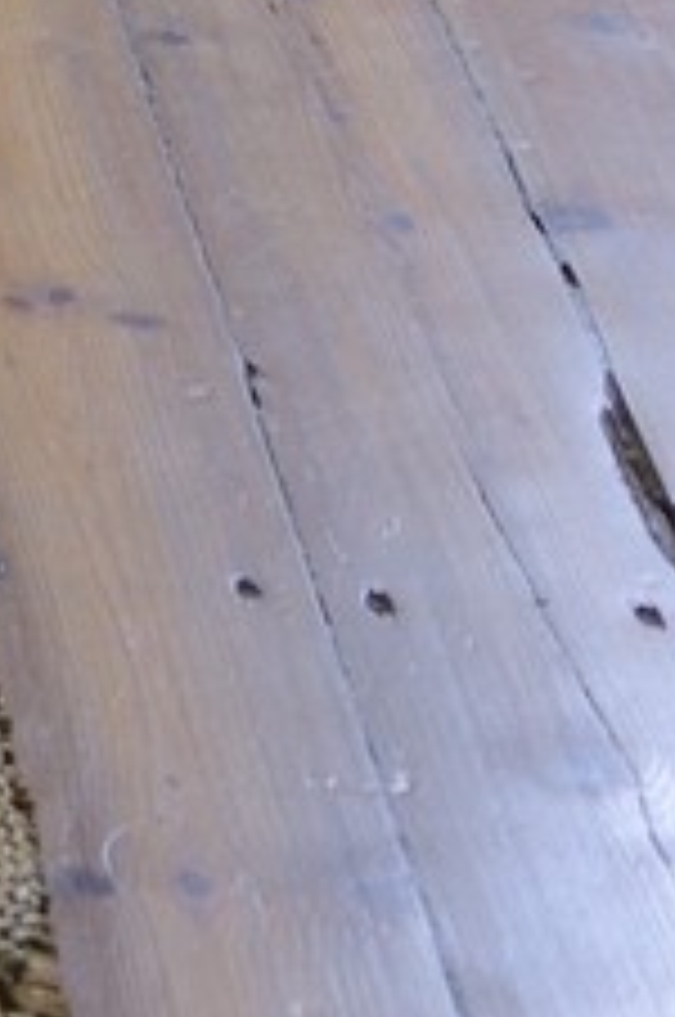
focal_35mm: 170
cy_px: -2290
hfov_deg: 6.9
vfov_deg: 9.1
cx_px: -1624
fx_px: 4796
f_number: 10
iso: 200
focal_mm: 24
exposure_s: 1/8
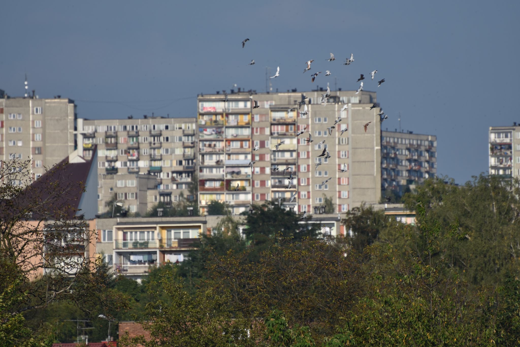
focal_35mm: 450
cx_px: 260
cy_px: 174
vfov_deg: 3.1
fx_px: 6499
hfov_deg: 4.6
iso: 100
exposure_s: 1/1000
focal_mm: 300
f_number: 5.6
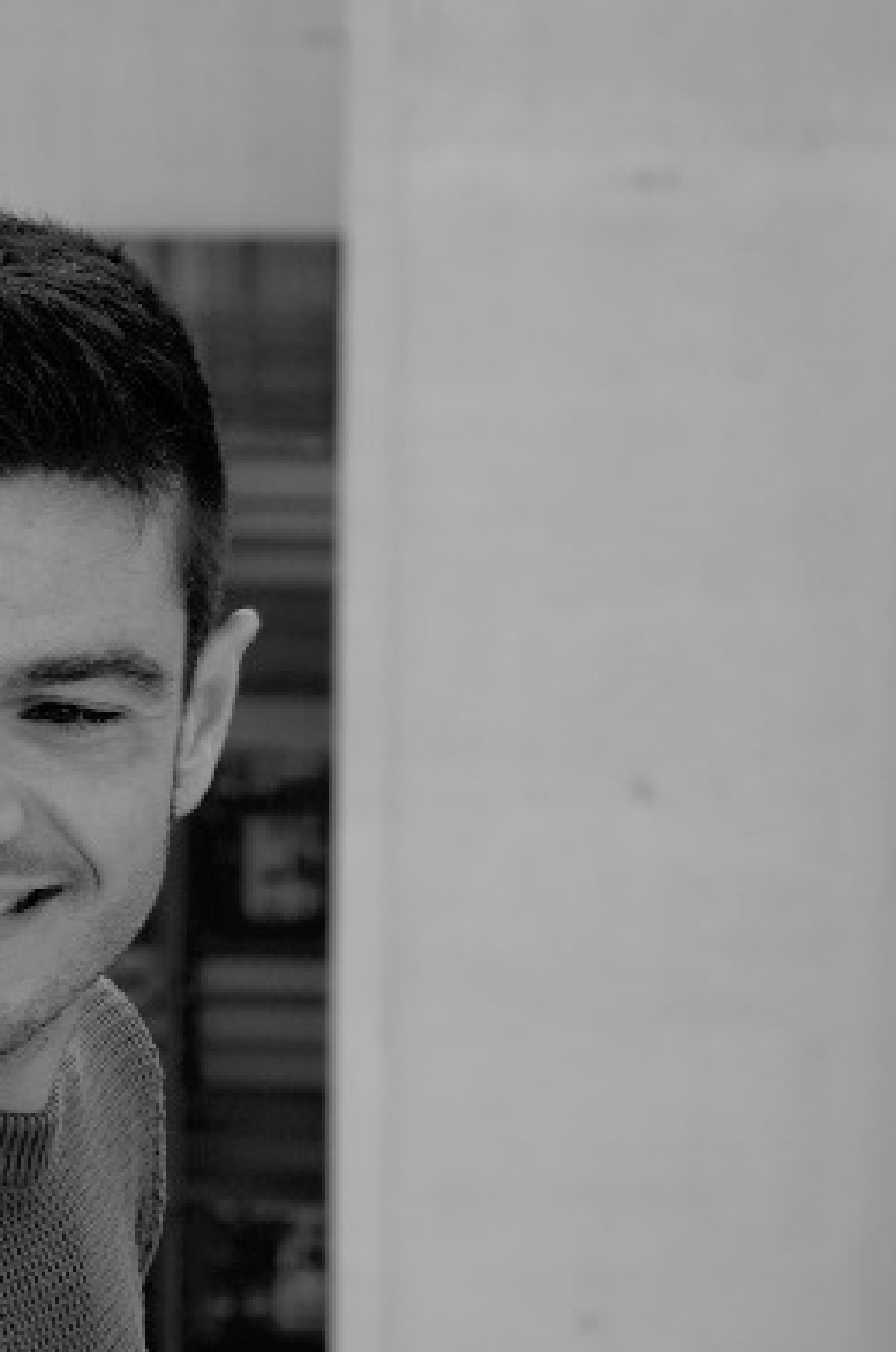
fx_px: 7762
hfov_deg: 6.6
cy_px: 1321
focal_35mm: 207
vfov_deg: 9.9
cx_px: -17
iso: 200
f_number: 7.1
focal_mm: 50
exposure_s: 1/200
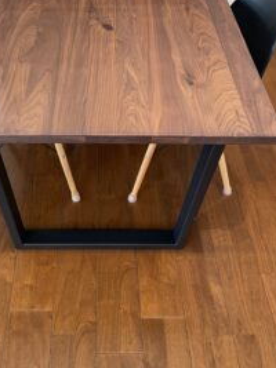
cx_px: 102
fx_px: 415
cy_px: 103
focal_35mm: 39
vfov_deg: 46.6
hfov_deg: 36.6
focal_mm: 4.2
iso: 160
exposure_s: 1/50
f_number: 1.6
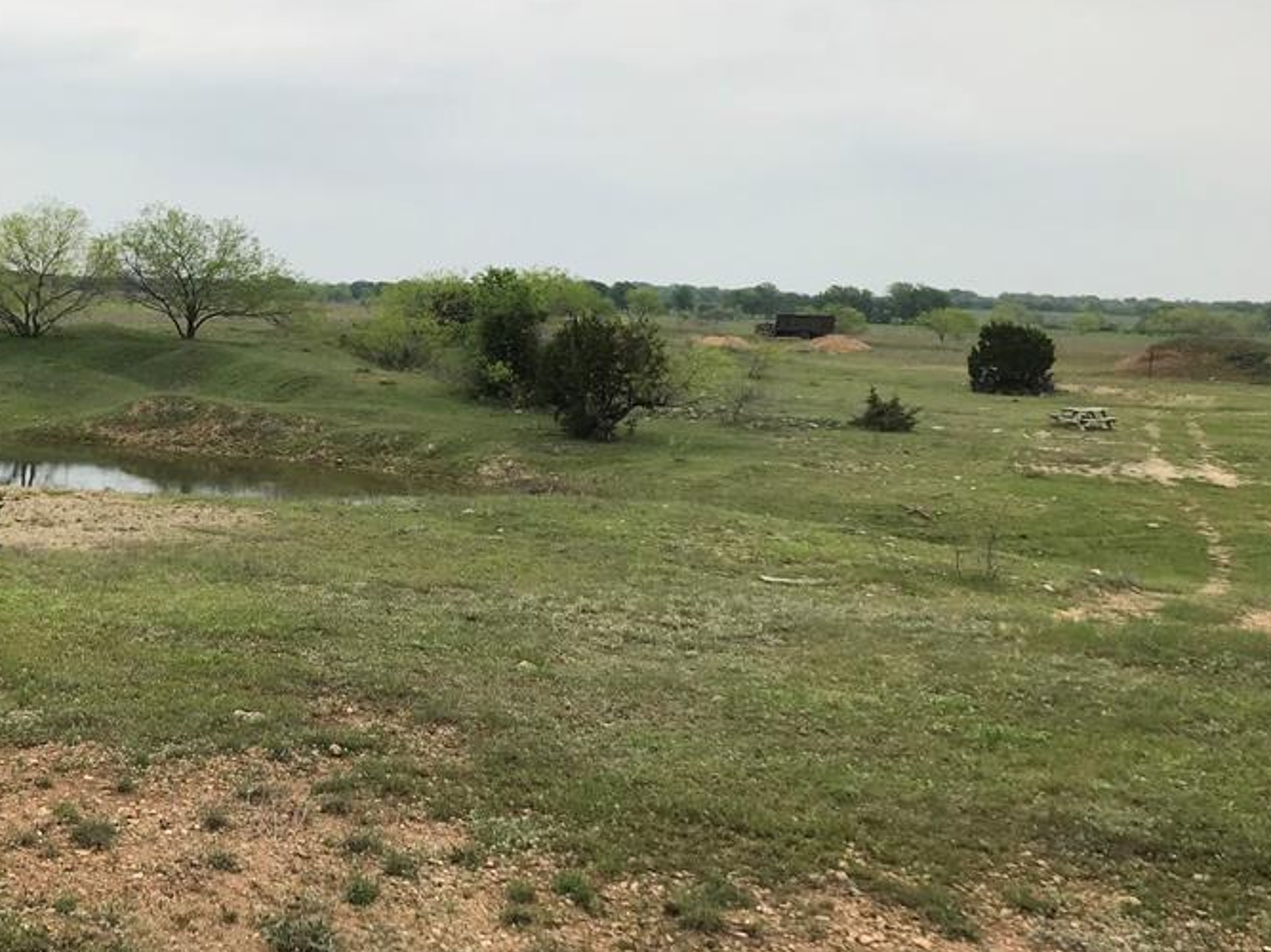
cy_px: 413
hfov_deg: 42.5
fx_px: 1579
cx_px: 322
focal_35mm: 43
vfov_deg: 33.5
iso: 20
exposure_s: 1/1570
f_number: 1.8
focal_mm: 3.99
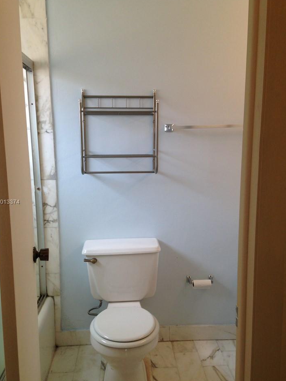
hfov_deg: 39.6
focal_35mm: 36
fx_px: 397
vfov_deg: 51.3
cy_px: 202
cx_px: 145
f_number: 2.4
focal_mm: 4.12
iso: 50
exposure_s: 1/40
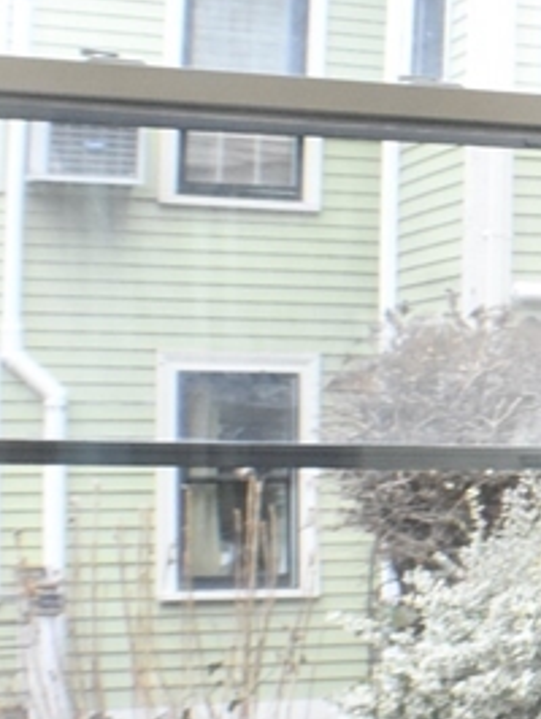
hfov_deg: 10.3
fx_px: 2538
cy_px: 323
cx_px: 1352
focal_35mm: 122
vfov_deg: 16.1
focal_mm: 22
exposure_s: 1/60
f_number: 11
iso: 1600
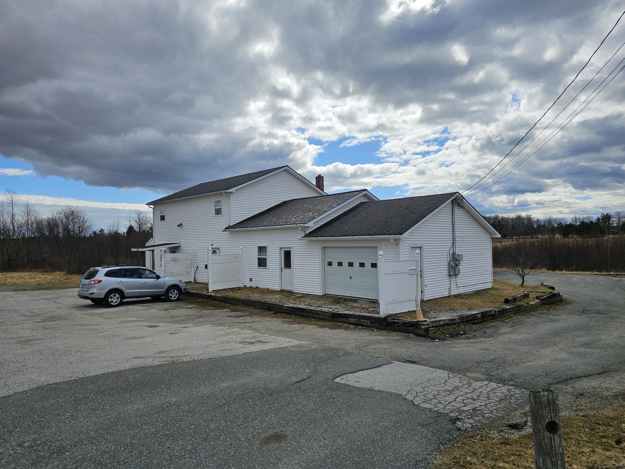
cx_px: 312
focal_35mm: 23
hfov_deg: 73.9
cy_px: 234
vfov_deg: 58.9
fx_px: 415
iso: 10
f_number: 1.7
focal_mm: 6.3
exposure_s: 1/1804
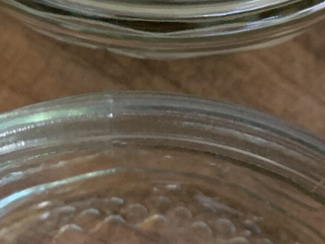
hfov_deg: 17.4
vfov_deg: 12.5
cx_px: 262
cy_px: -141
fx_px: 1052
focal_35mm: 112
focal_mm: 4.25
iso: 320
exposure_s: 1/60
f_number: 1.8
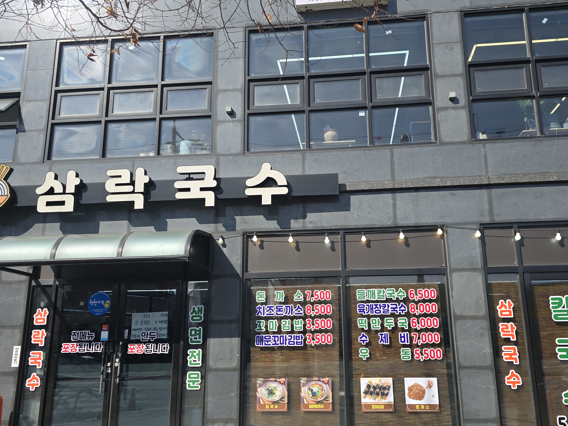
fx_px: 492
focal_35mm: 30
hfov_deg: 59.9
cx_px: 300
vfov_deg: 46.7
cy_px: 236
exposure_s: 1/713
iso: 12
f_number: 1.7
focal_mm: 6.3
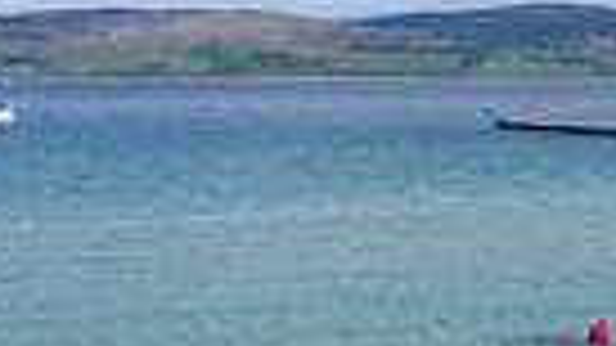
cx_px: 899
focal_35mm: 124
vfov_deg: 9.7
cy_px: 67
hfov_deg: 16.0
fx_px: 2025
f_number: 8
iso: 100
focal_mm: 18
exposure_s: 1/400
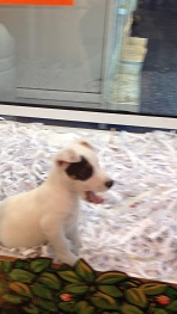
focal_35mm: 58
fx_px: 484
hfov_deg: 20.4
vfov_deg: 35.9
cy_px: 125
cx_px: 30
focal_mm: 4.28
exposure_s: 1/20
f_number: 2.4
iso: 50
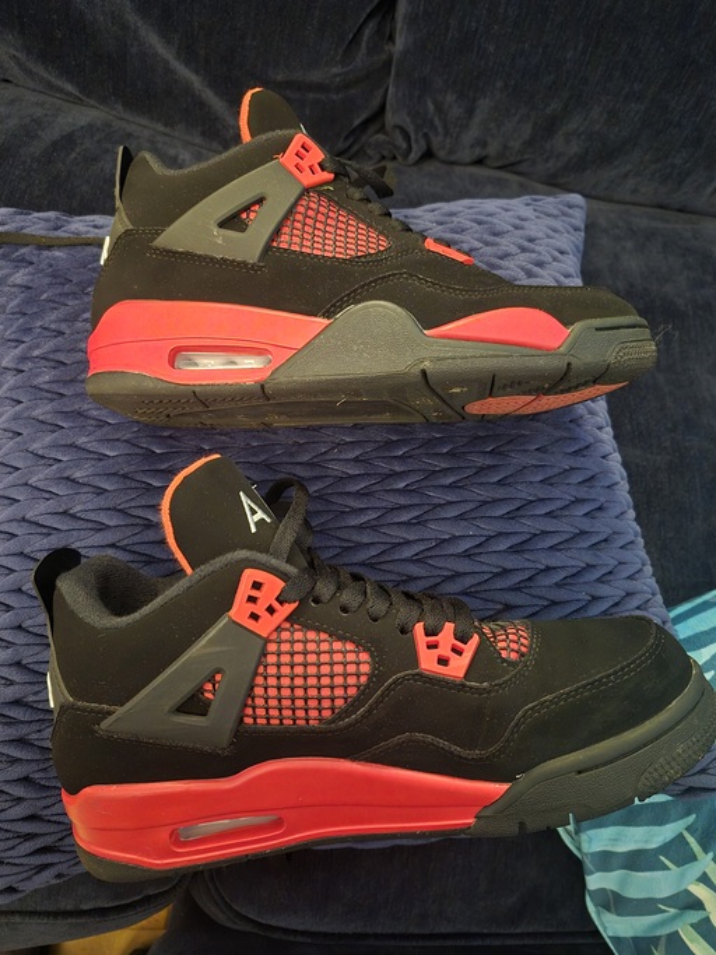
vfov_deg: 73.9
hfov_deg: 58.9
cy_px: 478
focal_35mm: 23
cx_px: 358
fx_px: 635
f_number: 1.8
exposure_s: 1/20
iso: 2000
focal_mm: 5.4
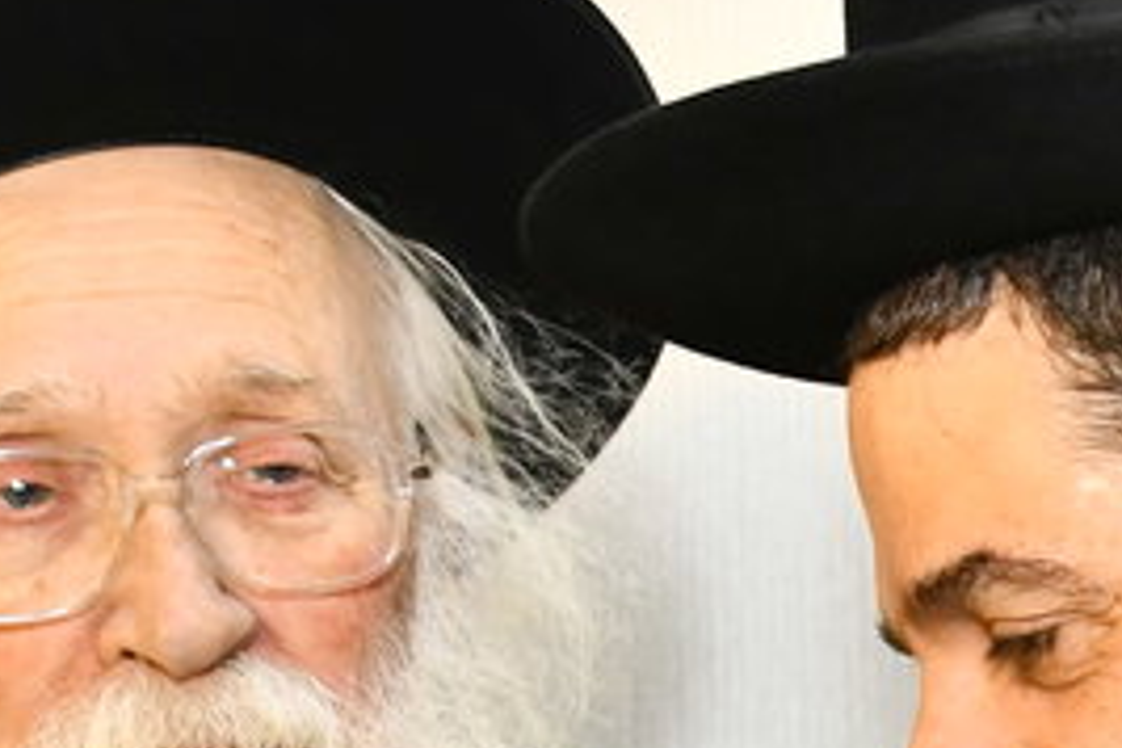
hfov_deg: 12.0
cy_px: 687
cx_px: 1328
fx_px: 5236
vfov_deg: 8.1
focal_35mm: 168
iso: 1250
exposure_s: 1/125
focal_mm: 32
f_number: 5.6
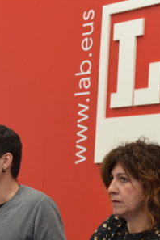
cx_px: 119
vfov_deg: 16.4
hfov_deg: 11.0
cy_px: 188
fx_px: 827
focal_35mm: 124
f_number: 4.5
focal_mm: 32
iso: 900
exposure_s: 1/60
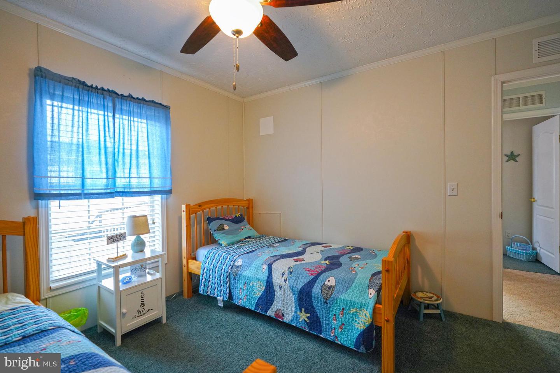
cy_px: 186
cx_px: 280
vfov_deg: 73.7
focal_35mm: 16
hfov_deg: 96.7
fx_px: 249
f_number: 4
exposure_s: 1/160
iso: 1600
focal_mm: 16
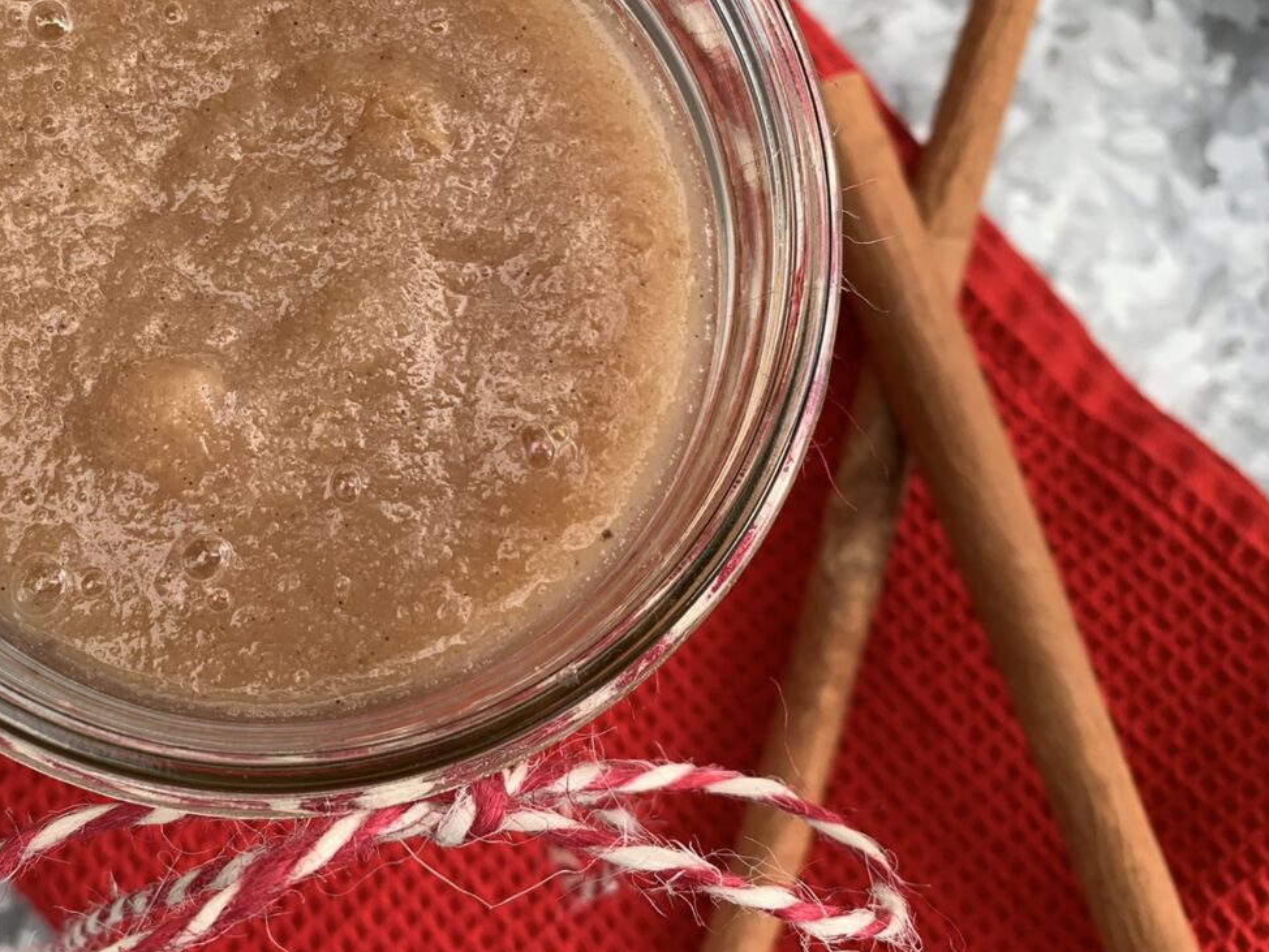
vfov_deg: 35.1
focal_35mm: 41
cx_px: 399
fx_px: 1503
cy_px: 414
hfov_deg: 44.9
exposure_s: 1/122
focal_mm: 4.25
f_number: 1.8
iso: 25
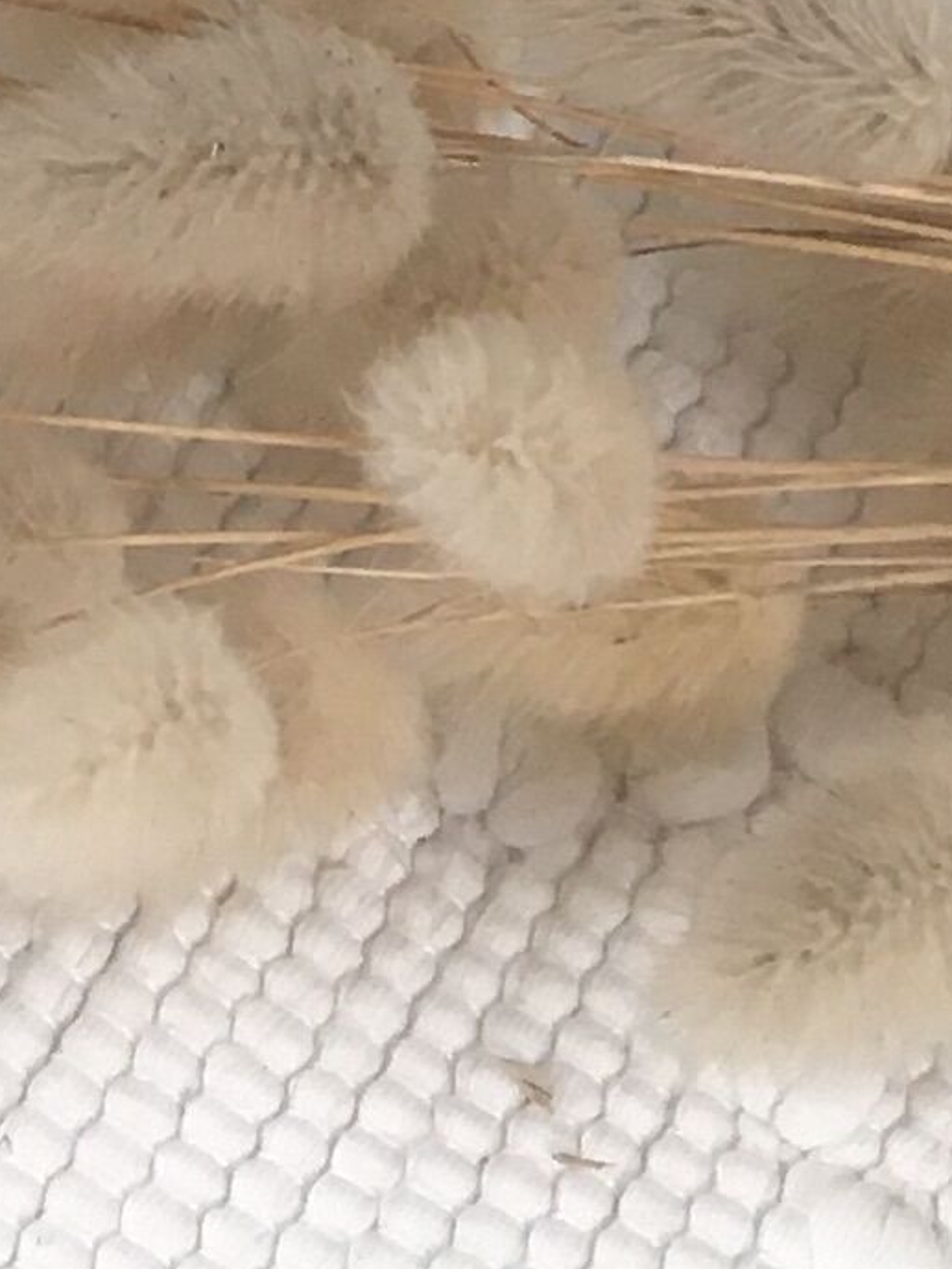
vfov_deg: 10.4
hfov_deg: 8.6
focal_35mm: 170
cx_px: -336
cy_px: -1557
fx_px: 6234
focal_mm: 4.15
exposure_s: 1/33
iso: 32
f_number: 2.2
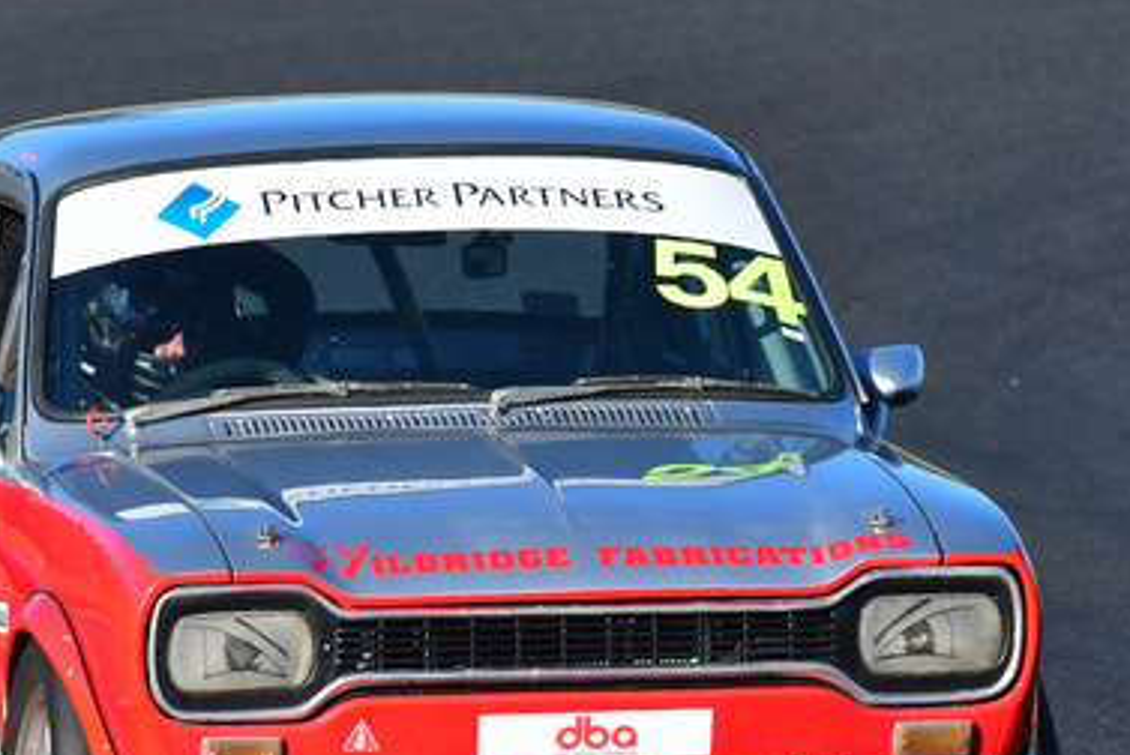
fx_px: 49977
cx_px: 375
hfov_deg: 1.3
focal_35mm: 1591
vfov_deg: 0.9
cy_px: 378
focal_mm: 500
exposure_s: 1/640
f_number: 11
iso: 800
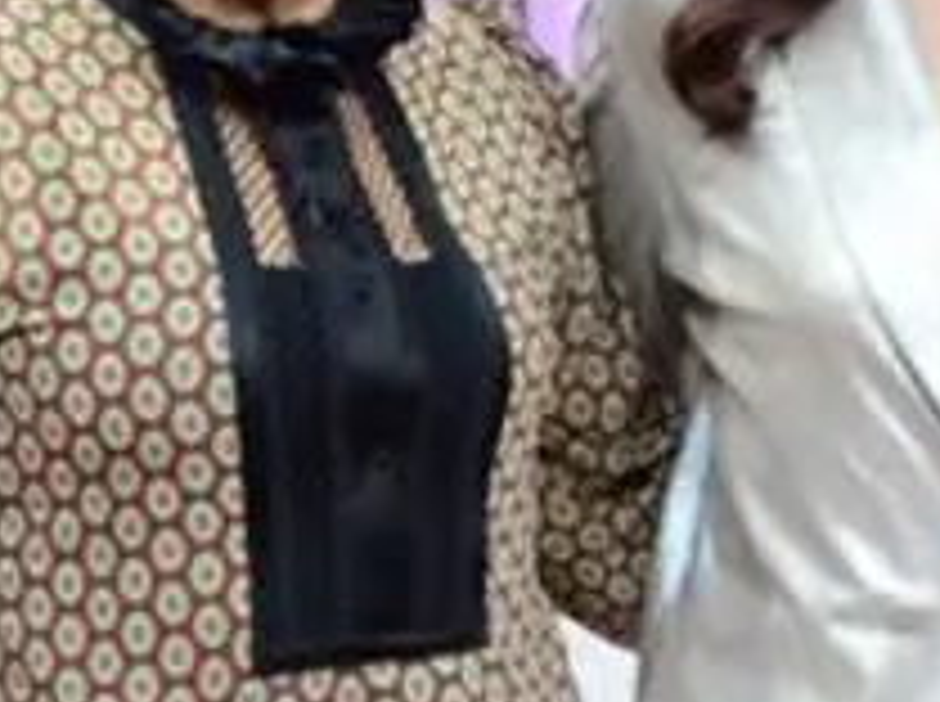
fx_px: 4961
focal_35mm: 183
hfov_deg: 10.7
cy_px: 171
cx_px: 1012
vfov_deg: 8.1
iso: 2500
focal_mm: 34
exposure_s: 1/30
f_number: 11
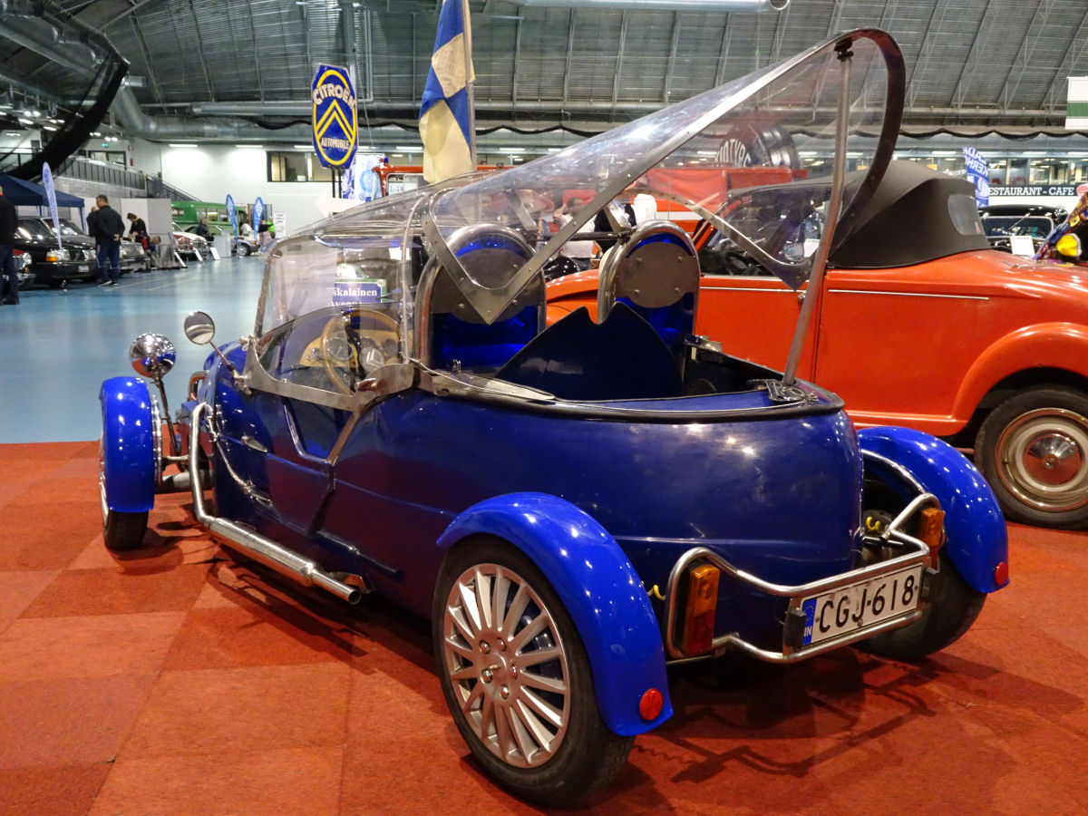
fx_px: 1069
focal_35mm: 34
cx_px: 544
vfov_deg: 41.8
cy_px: 408
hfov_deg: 54.0
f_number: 4
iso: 800
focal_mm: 5.79
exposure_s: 1/25
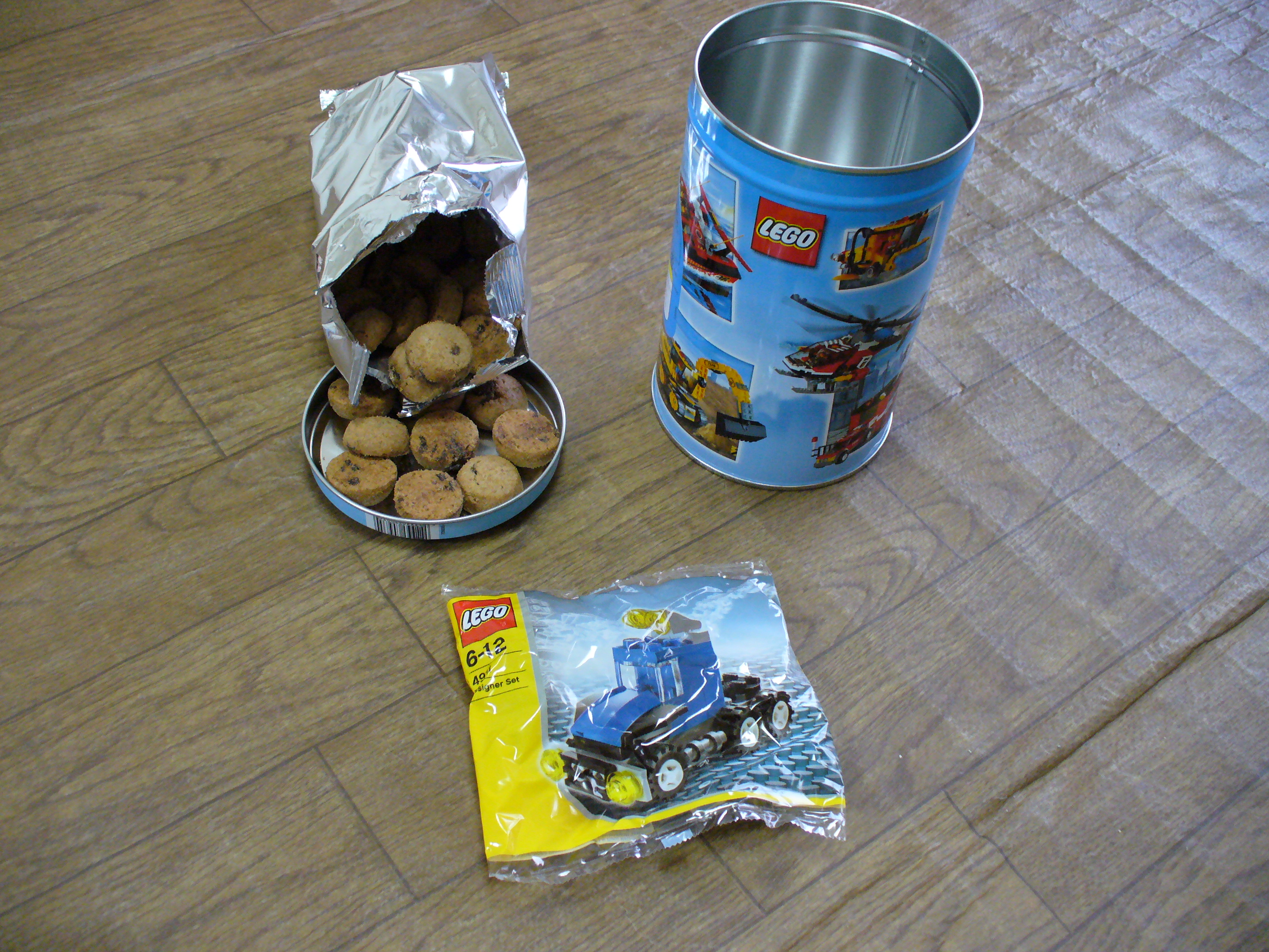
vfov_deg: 38.7
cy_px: 476
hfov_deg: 50.1
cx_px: 634
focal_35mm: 37
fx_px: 1356
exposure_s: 1/15
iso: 200
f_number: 2.8
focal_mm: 6.1
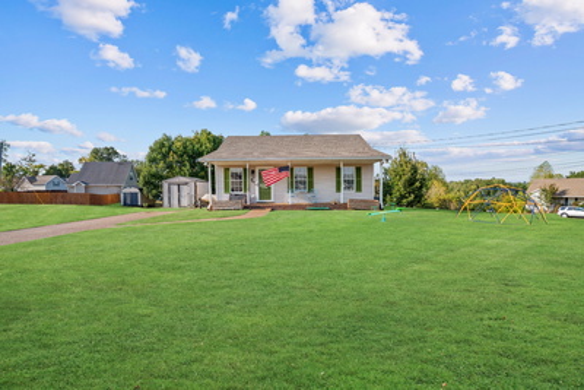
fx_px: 260
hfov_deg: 96.7
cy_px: 195
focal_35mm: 16
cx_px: 292
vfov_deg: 73.8
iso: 500
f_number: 4
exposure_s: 1/2000
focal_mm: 16
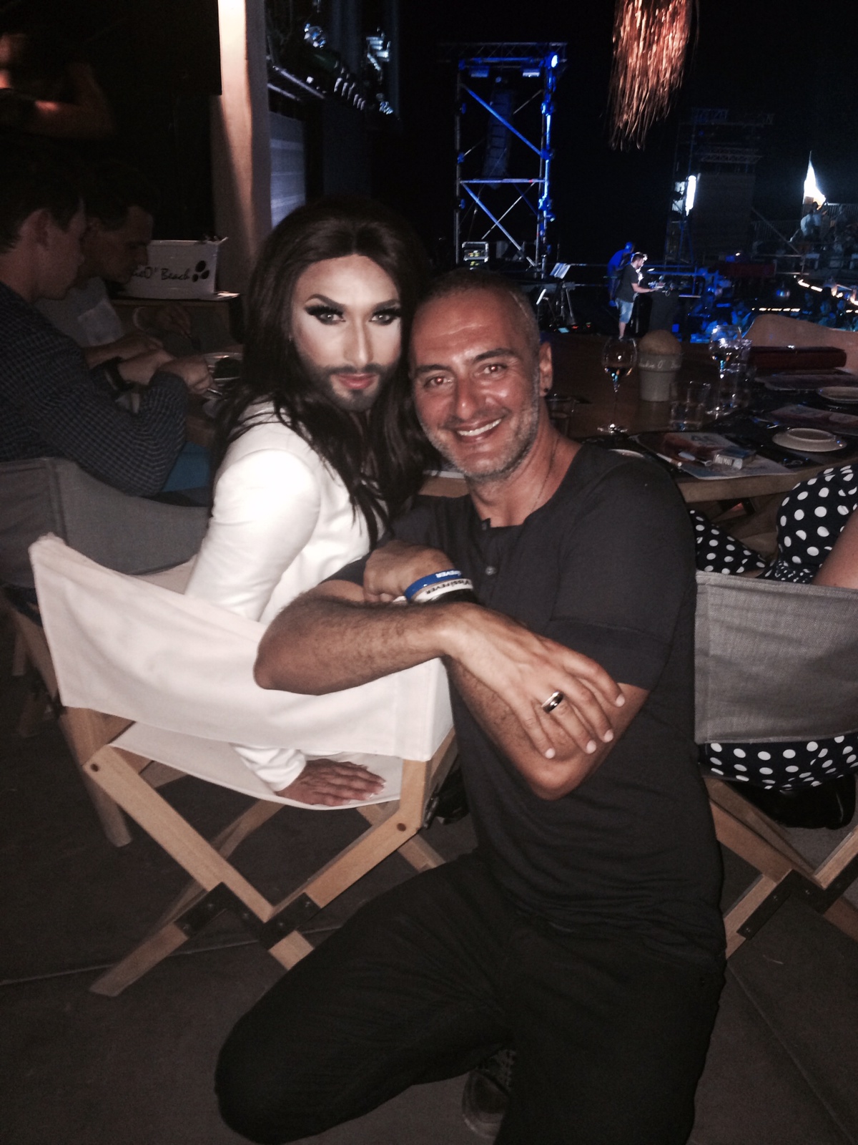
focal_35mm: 30
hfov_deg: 46.8
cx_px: 429
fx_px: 991
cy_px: 572
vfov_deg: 60.0
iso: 250
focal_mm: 4.12
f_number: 2.2
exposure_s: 1/16
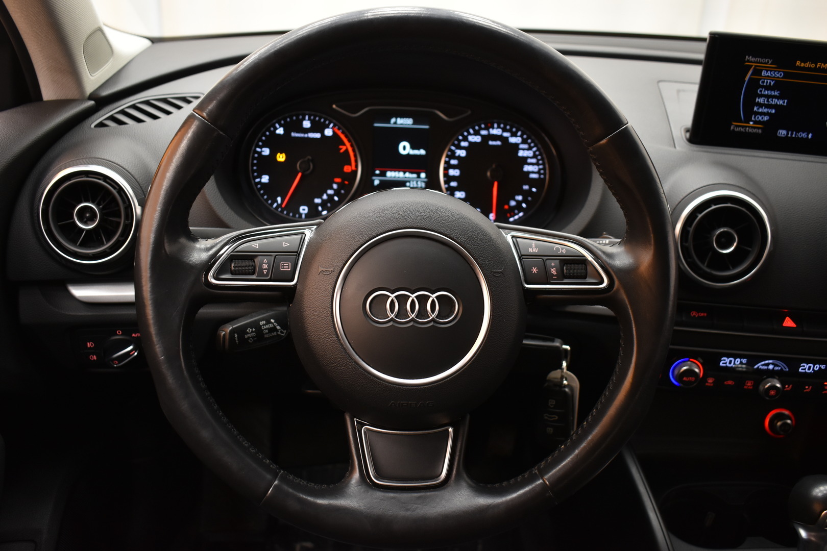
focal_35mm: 34
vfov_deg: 38.4
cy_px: 276
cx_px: 414
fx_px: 792
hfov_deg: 55.1
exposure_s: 1/40
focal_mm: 23
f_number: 3.8
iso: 800
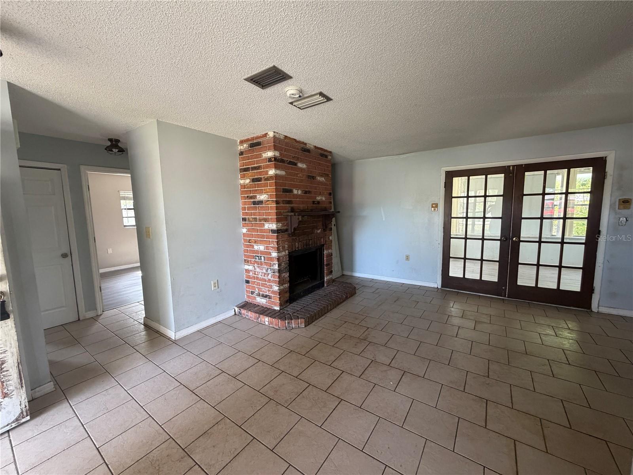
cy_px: 238
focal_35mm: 14
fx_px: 256
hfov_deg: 102.1
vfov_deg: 85.7
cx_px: 316
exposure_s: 1/109
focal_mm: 2.22
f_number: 2.2
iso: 320
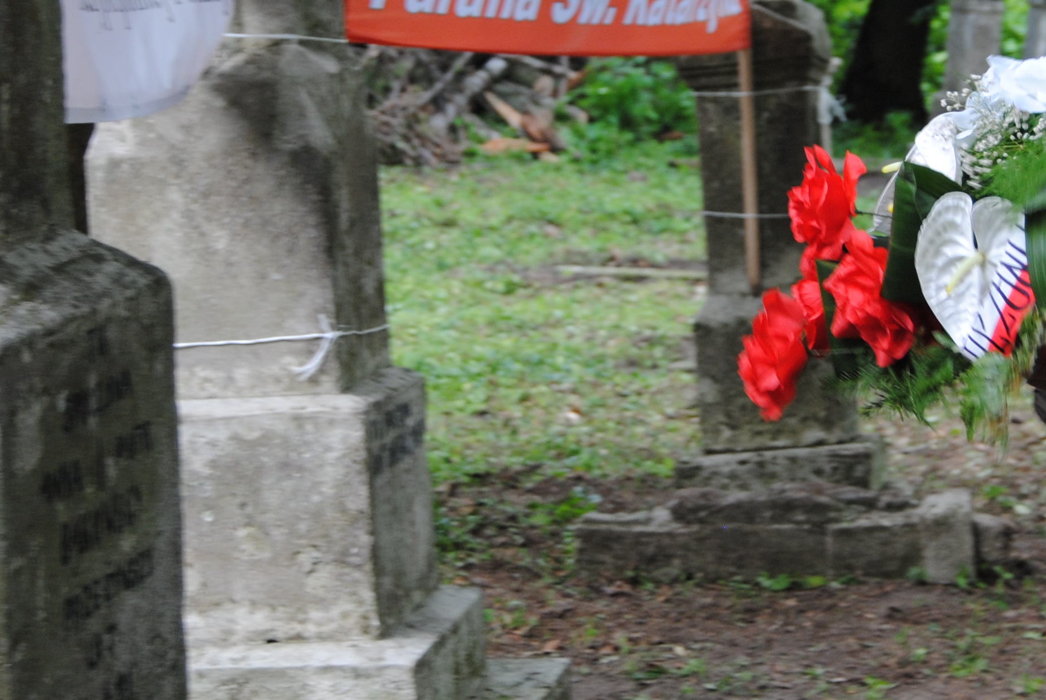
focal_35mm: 118
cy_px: 224
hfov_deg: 17.3
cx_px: 684
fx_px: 3433
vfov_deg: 11.6
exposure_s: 1/40
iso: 200
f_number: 4.8
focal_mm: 38
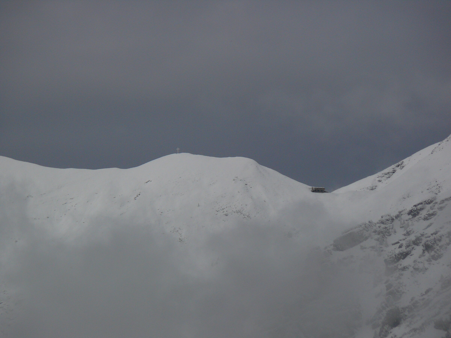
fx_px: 5472
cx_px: 226
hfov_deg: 4.7
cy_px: 169
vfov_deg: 3.5
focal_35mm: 420
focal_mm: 88.8
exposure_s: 1/400
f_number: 5.6
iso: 100
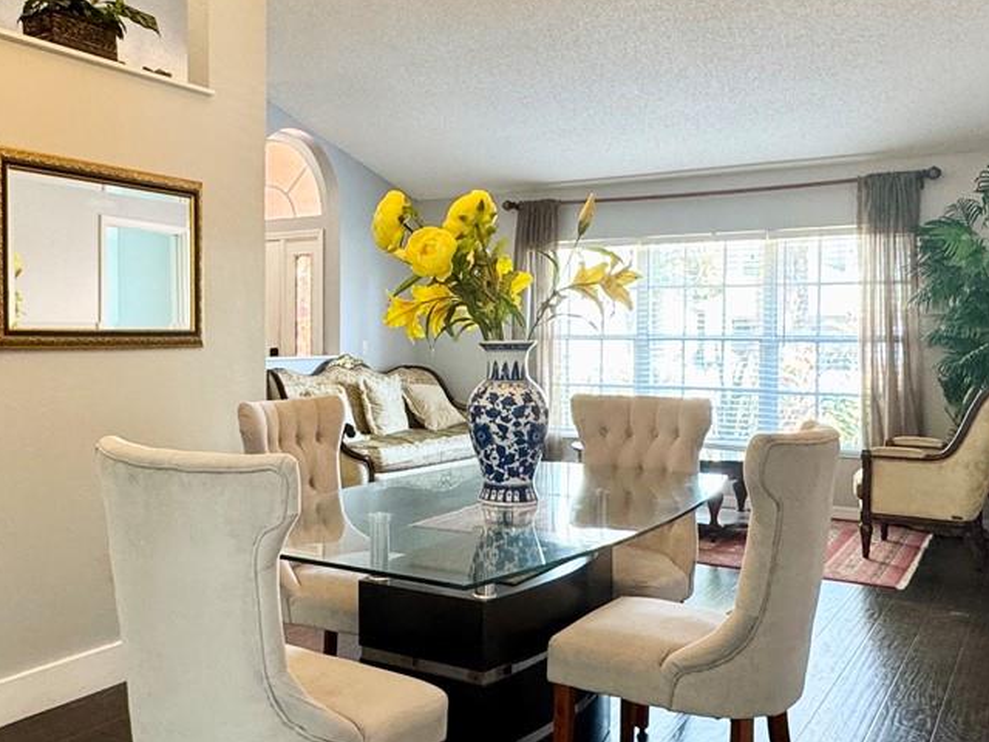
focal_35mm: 35
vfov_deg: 40.7
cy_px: 363
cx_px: 363
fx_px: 1000
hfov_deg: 52.0
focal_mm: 2.22
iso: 250
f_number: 2.2
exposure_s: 1/60
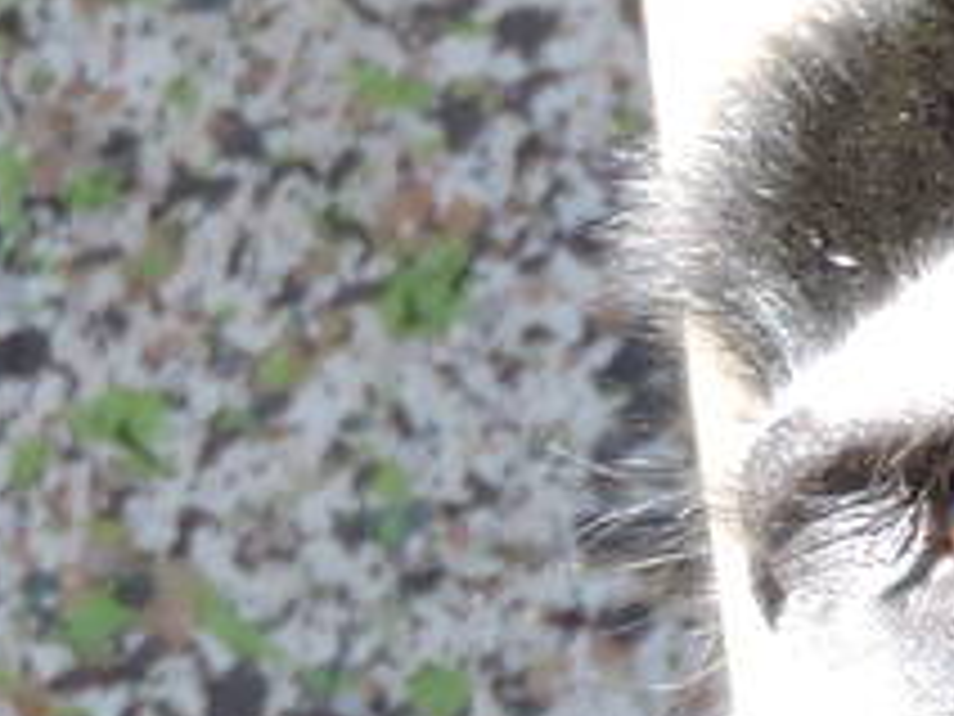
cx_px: 2016
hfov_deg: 1.5
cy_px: 1824
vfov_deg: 1.2
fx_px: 35304
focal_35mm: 1281
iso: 220
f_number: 5.2
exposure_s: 1/60
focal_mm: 30.5
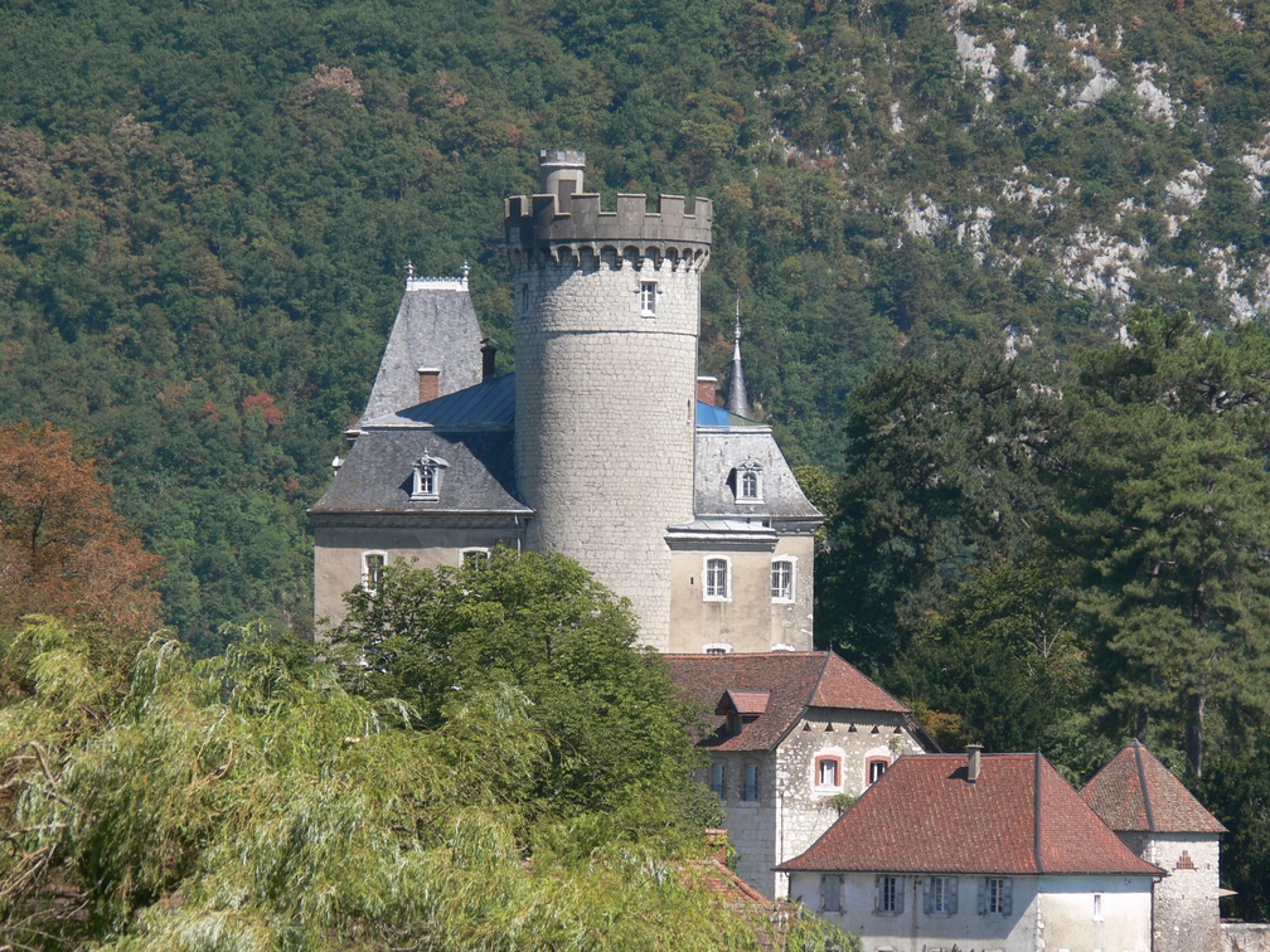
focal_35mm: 349
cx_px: 635
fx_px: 12804
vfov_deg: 4.3
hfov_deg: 5.7
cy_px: 476
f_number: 5.6
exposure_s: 1/200
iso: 80
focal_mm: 73.8
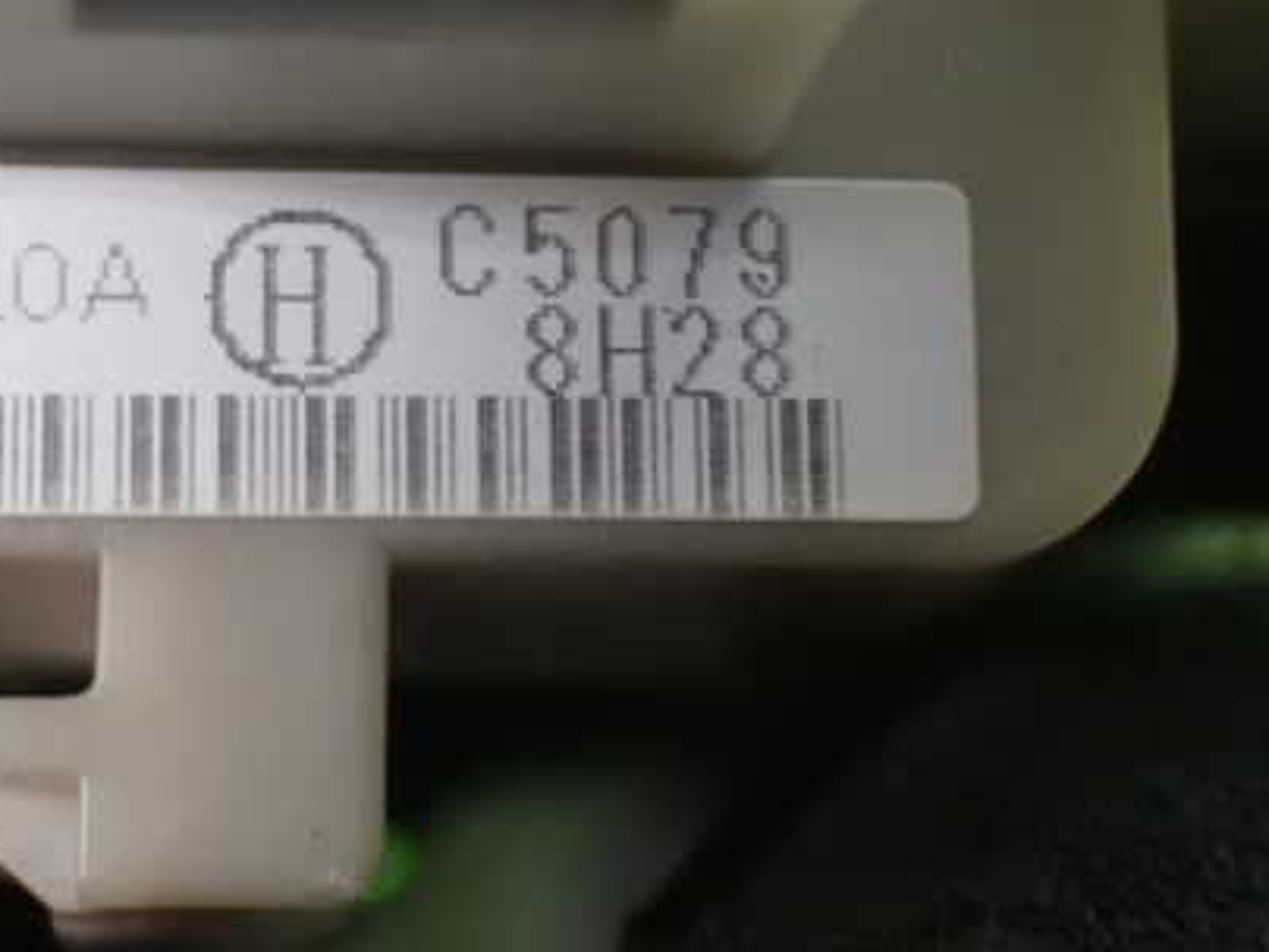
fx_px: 3373
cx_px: 468
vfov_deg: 16.1
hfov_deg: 21.3
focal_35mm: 92
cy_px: 478
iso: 1600
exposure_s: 1/20
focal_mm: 11.09
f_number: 3.6
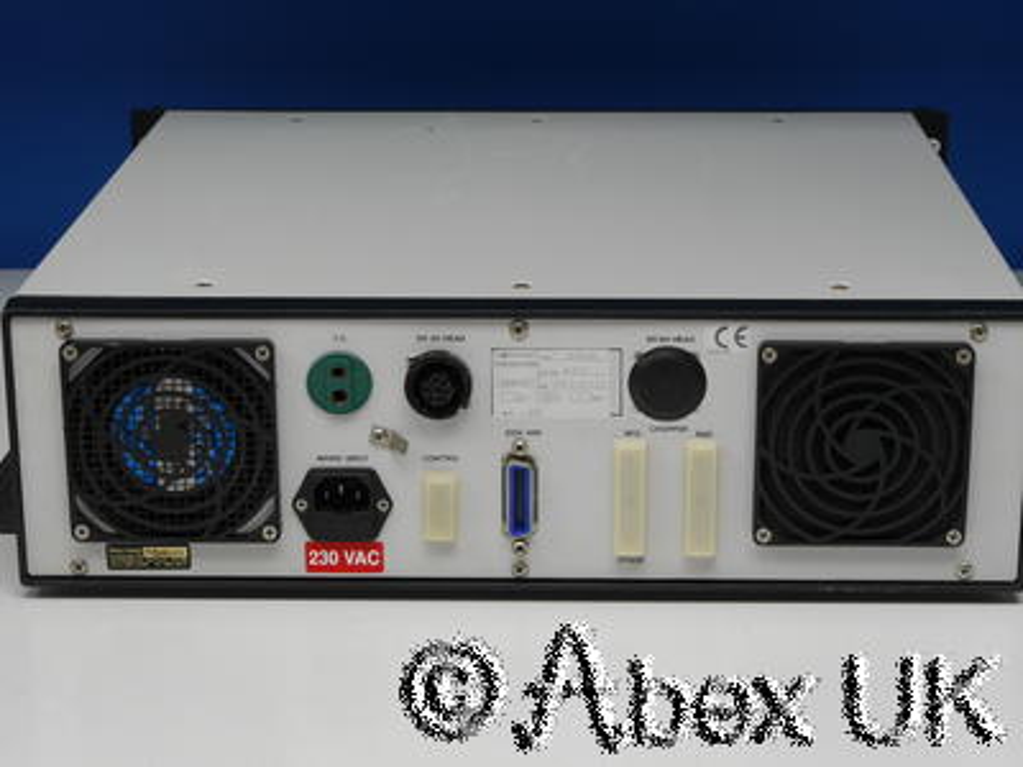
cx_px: 512
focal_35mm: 80
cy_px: 384
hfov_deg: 24.4
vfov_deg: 18.4
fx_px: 2364
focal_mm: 40
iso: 400
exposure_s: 1/25
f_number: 9
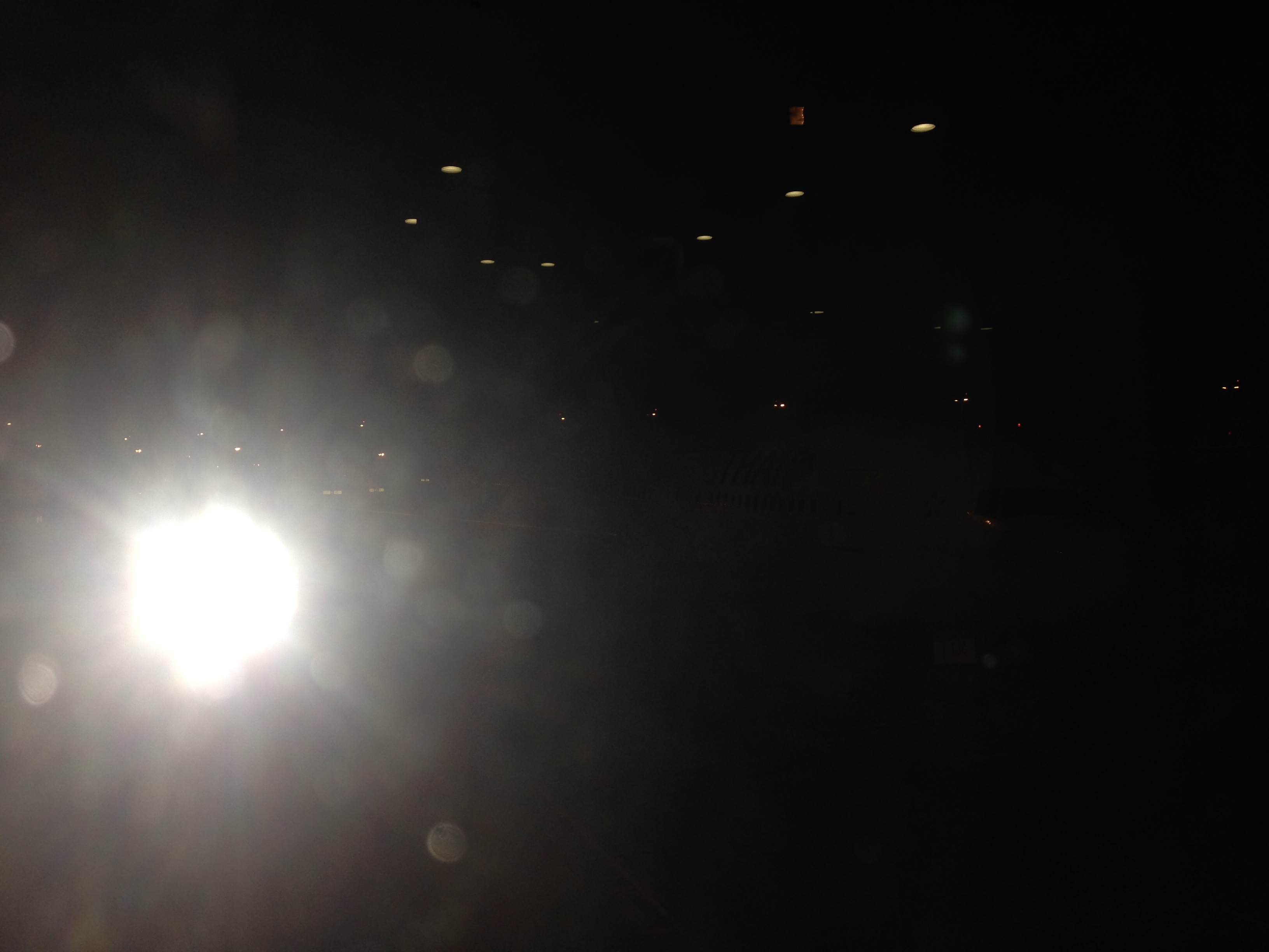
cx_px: 634
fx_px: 1210
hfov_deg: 55.4
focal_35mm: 33
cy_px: 476
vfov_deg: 42.9
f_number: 2.4
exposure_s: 1/81
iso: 50
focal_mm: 4.12
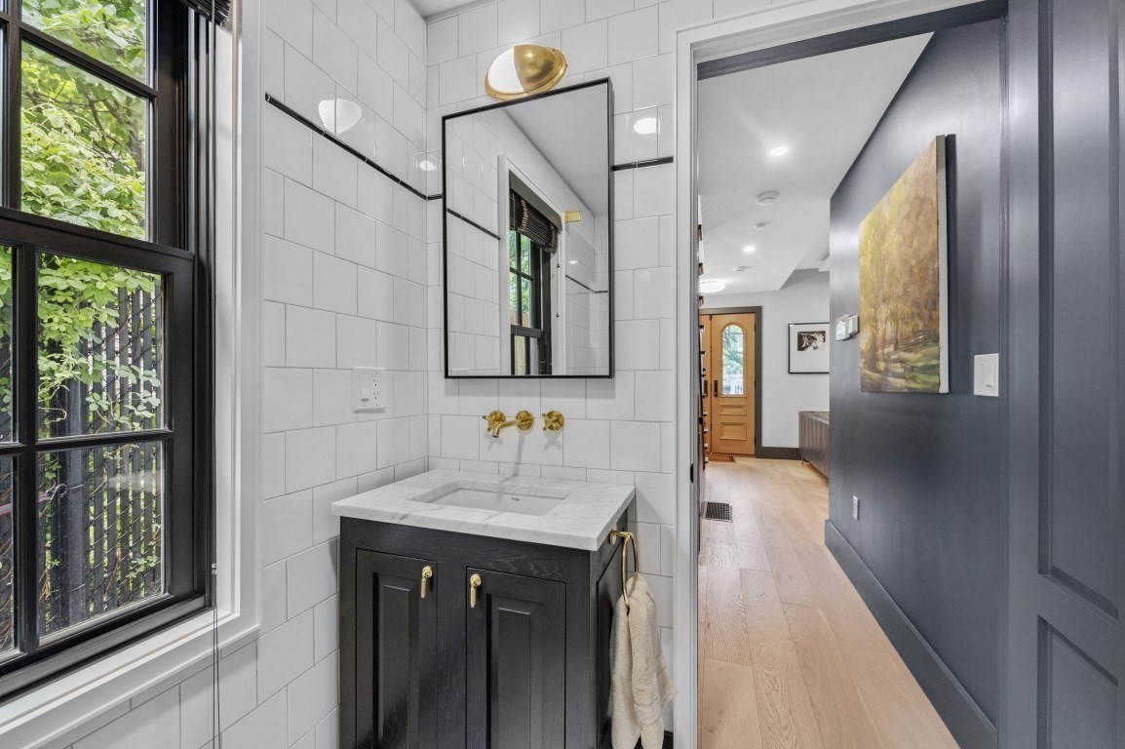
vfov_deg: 81.1
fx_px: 437
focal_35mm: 14
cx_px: 562
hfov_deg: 104.3
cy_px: 374
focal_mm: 14
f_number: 5.6
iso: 800
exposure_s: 1/60
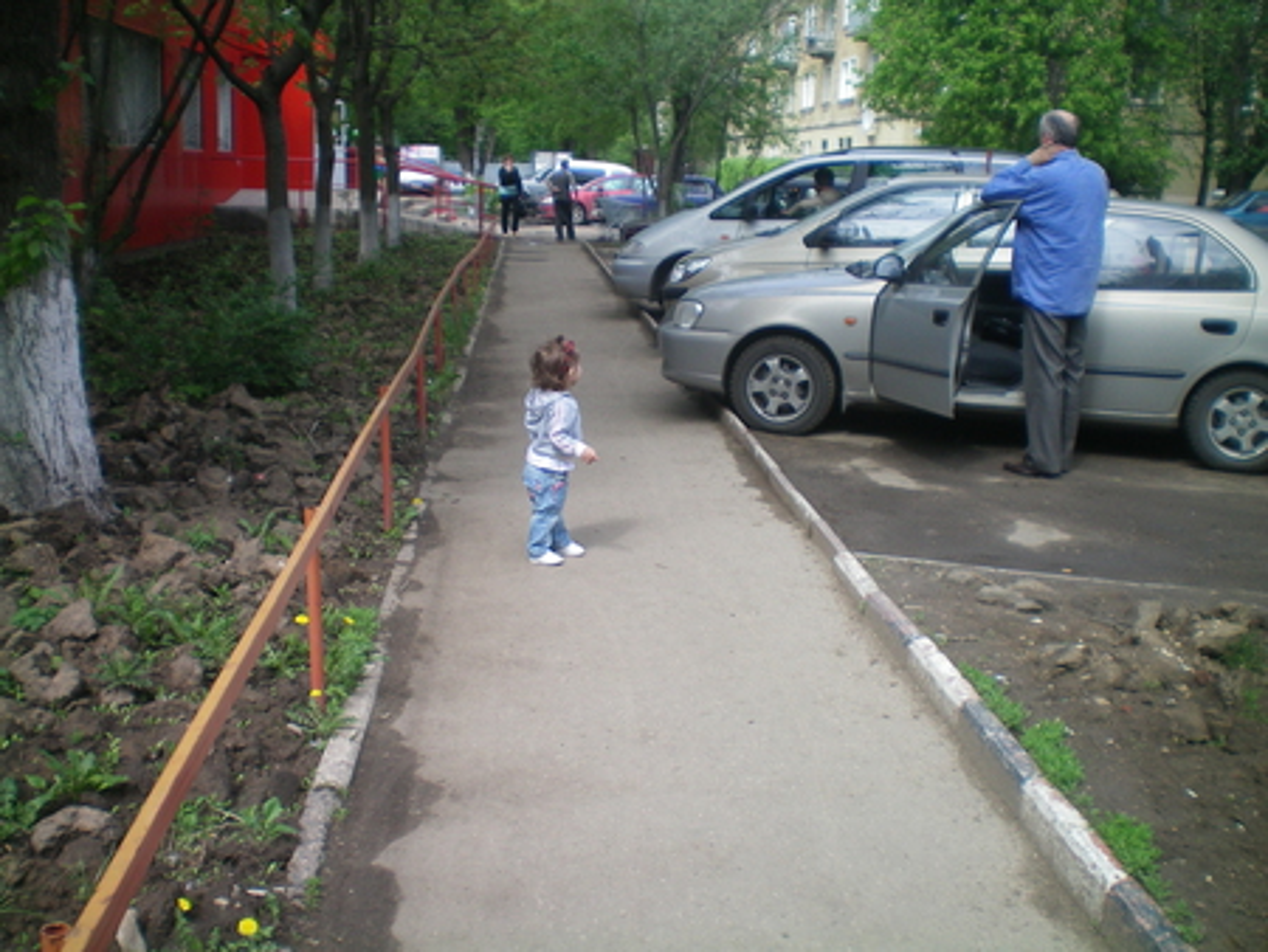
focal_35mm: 38
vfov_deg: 37.8
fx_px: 1393
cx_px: 634
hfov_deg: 49.0
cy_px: 476
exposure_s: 1/500
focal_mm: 6.3
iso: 64
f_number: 3.1
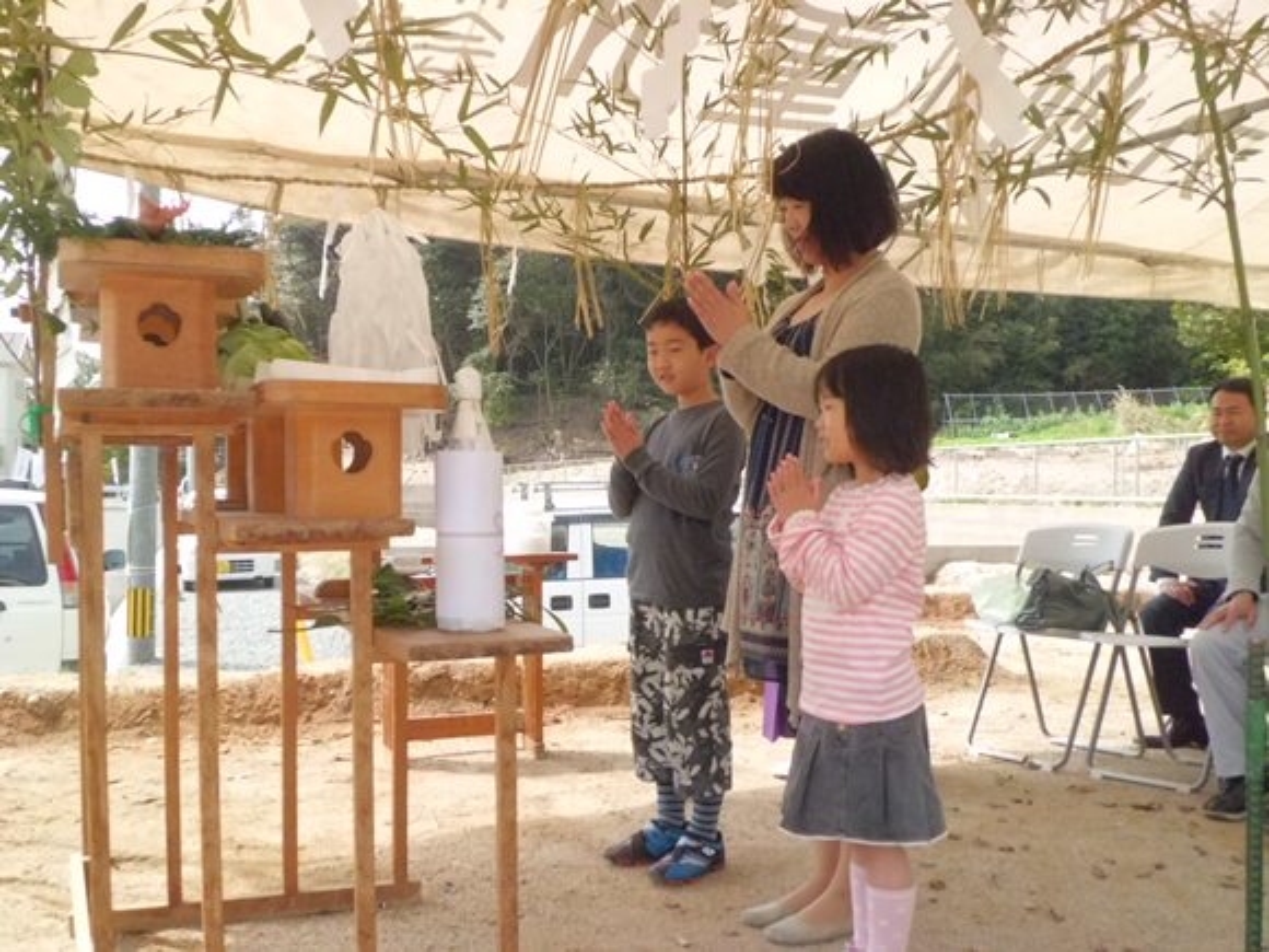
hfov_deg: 51.4
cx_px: 634
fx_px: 1320
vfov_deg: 39.7
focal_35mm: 36
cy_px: 476
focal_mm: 6.4
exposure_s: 1/125
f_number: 8.8
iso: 200
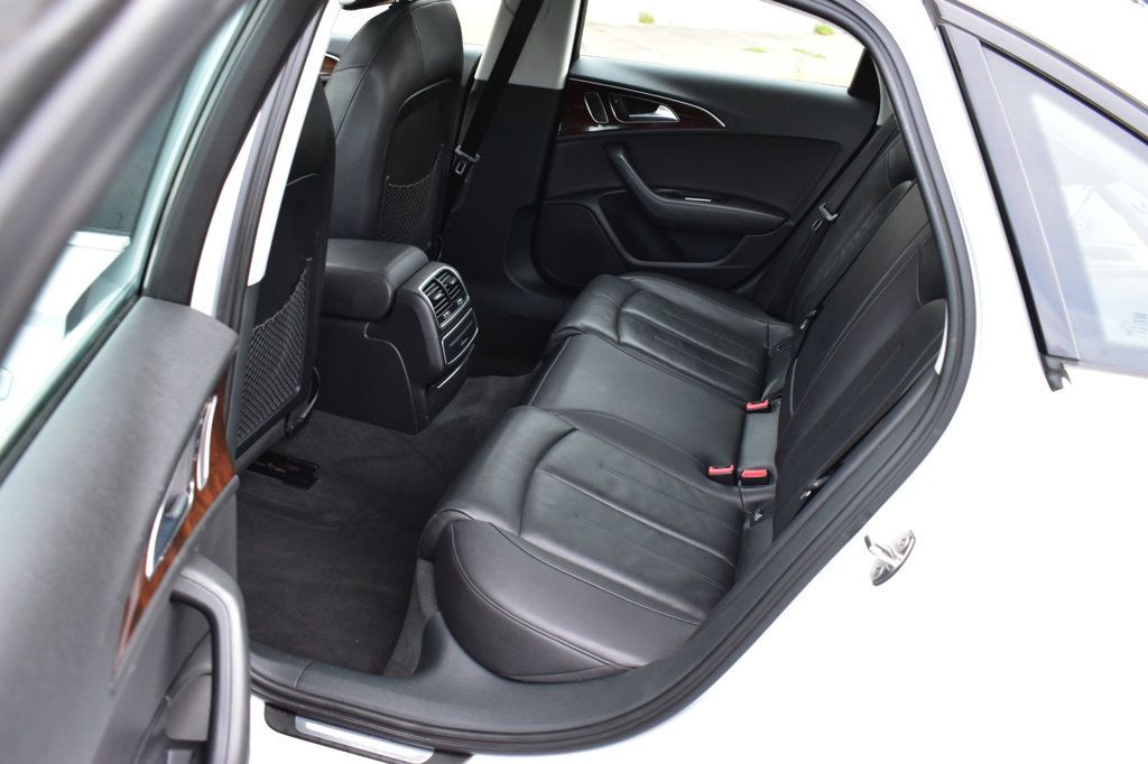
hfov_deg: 61.9
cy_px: 382
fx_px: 956
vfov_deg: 43.6
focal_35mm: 30
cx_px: 574
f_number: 6.3
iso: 1000
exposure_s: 1/15
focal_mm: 20
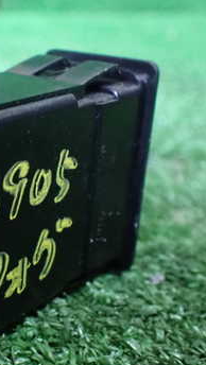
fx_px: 552
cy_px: 212
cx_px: -17
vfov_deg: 36.5
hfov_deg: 20.2
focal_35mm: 57
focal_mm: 5.4
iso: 1250
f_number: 2.3
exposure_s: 1/30
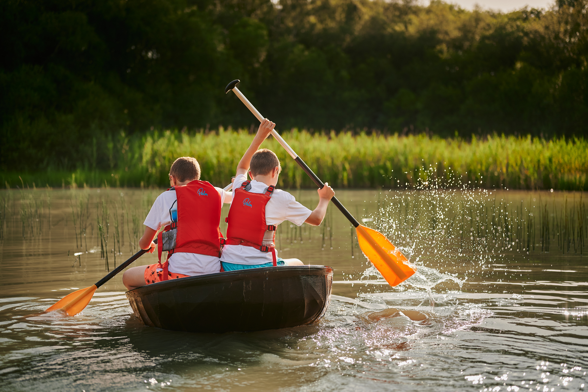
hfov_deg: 39.6
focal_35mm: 50
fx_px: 816
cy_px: 196
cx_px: 294
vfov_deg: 27.0
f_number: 2
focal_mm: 50
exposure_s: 1/8000
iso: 220
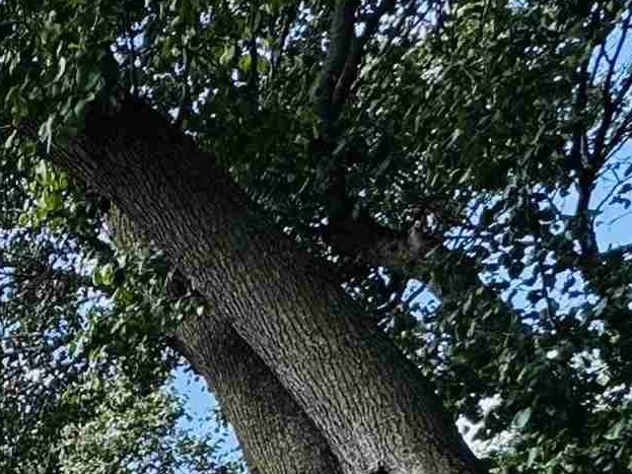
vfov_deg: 15.8
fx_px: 1260
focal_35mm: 69
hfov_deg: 19.4
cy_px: 997
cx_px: -564
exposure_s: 1/435
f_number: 2.2
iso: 40
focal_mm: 2.22
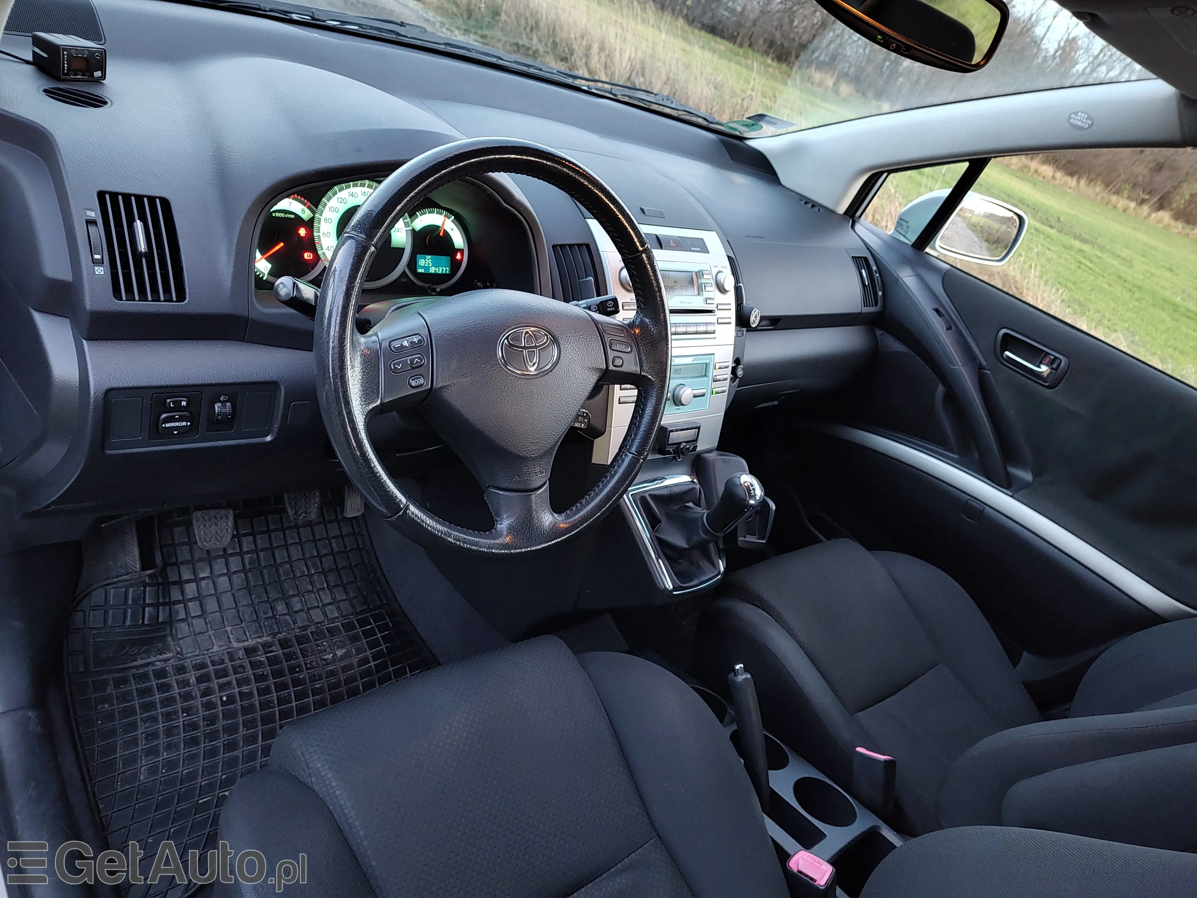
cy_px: 449
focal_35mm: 23
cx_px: 598
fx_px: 795
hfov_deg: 73.9
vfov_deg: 58.9
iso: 663
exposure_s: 1/33.3
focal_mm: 5.56
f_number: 1.8
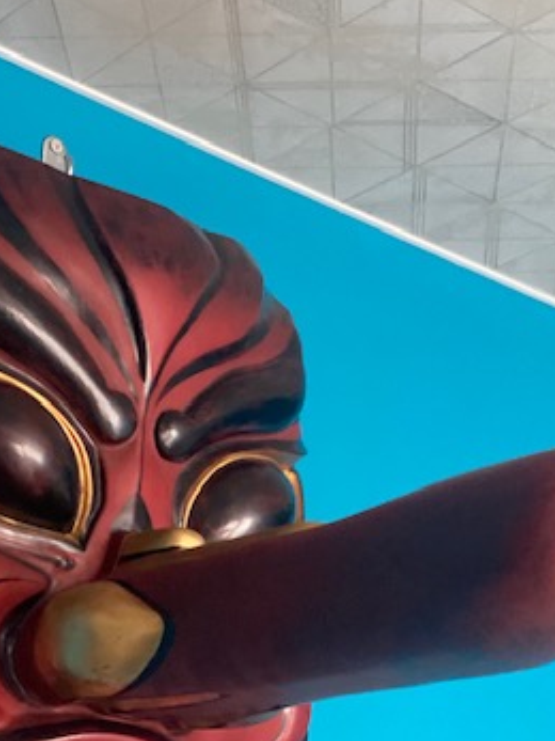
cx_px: 209
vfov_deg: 20.3
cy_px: 574
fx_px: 2053
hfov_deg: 15.4
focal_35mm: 96
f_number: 2
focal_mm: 6
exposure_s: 1/34
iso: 400
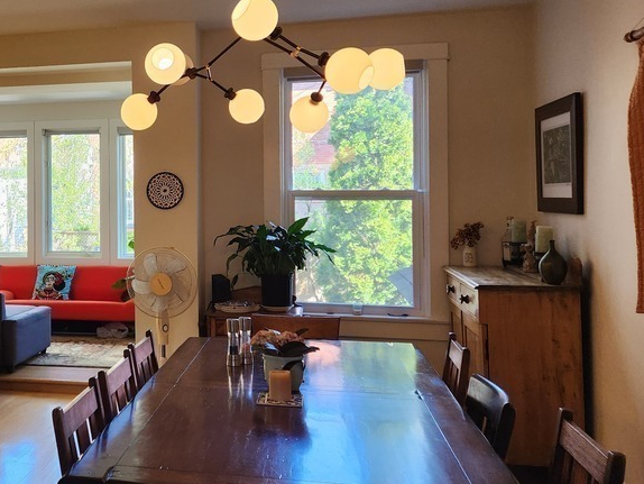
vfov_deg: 35.1
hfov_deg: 43.1
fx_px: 763
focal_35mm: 41
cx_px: 104
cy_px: 197
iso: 200
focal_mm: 5.4
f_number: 1.8
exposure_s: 1/180
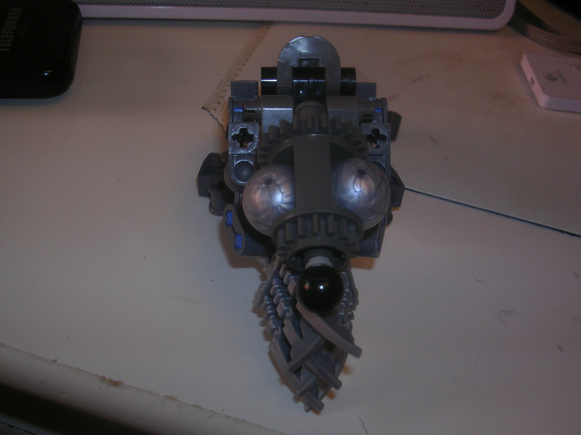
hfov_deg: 43.9
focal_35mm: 43
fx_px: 722
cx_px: 290
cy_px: 218
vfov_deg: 33.6
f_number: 3
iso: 50
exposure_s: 1/60.1
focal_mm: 6.6
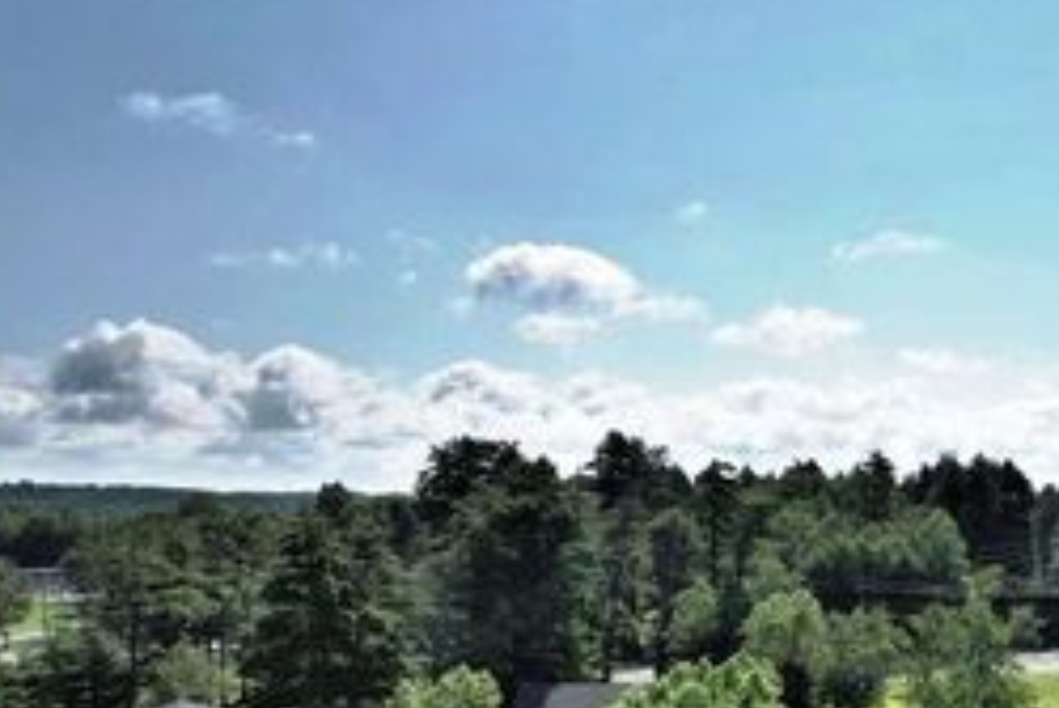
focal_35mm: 44
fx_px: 1295
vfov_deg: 29.5
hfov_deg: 41.3
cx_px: 932
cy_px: 608
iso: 100
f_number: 2.8
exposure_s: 1/4000
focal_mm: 8.38
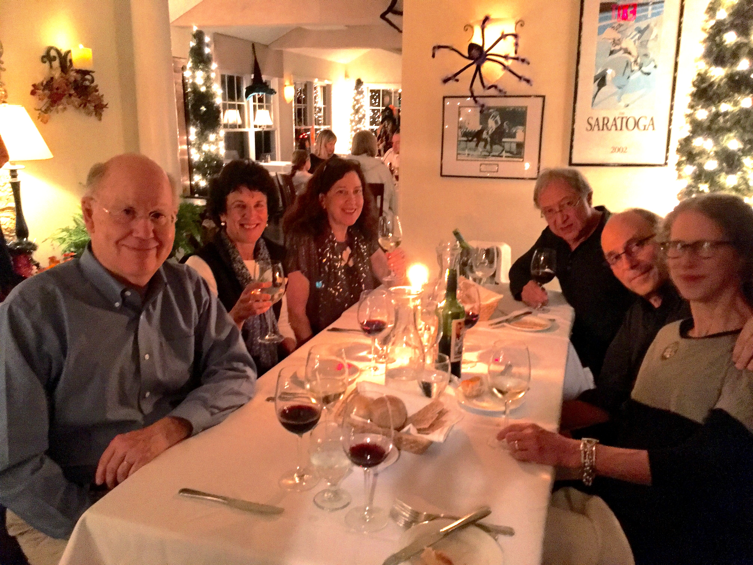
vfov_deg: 48.2
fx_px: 631
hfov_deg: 61.7
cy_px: 282
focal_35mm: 29
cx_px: 376
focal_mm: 4.15
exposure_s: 1/15
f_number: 2.2
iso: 800
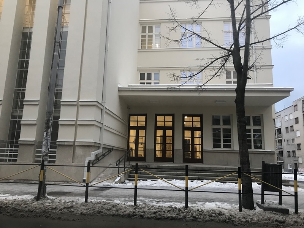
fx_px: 246
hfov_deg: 63.4
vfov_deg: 49.7
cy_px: 114
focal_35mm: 28
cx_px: 152
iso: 32
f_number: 1.8
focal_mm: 3.99
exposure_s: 1/25
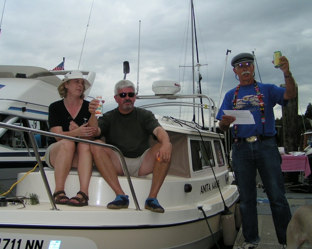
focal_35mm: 40
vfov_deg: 37.3
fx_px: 369
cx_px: 149
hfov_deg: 45.8
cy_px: 125
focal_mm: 5.8
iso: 50
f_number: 2.8
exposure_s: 1/800
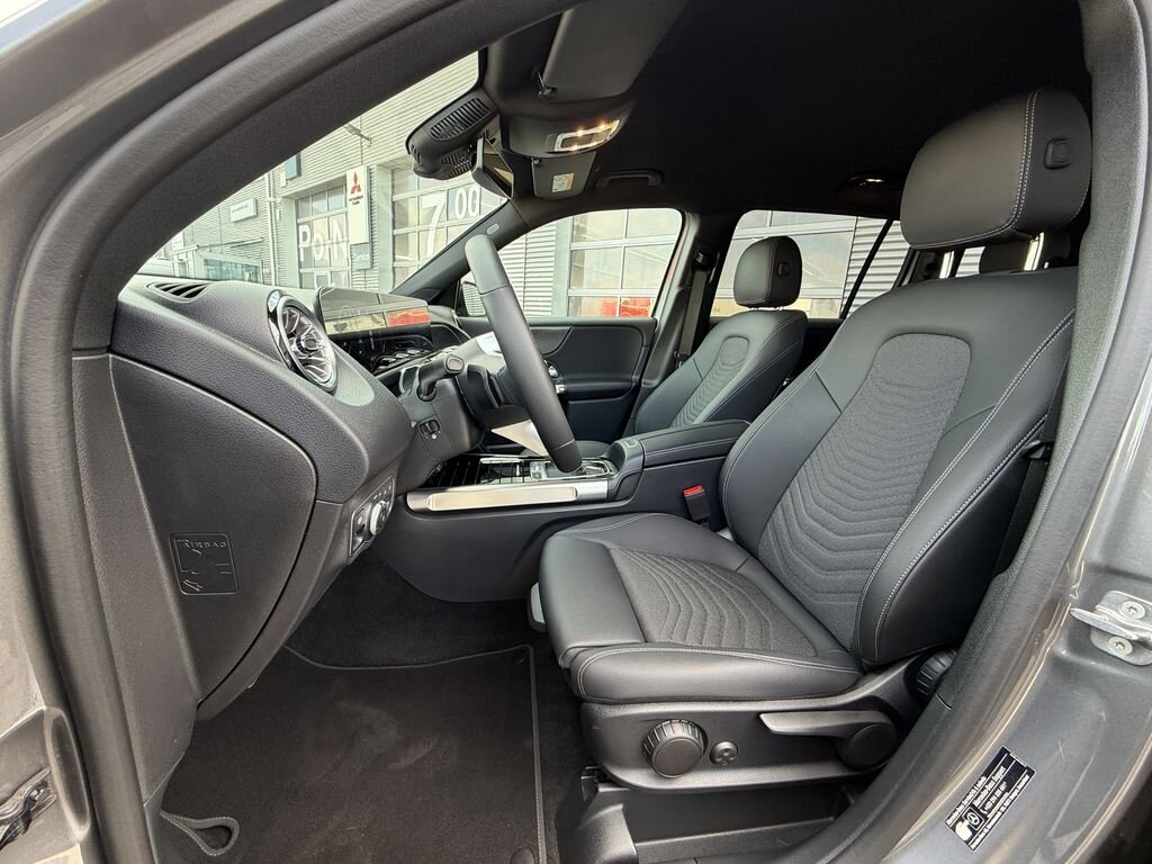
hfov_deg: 102.1
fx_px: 466
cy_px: 432
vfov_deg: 85.7
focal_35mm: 14
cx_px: 576
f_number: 2.2
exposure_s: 1/121
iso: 125
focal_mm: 2.22
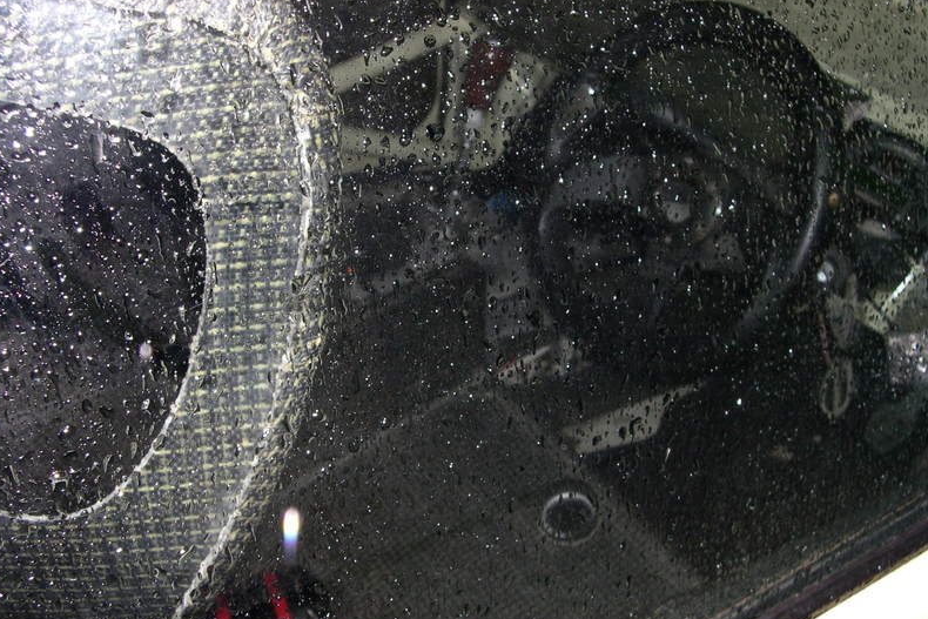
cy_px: 339
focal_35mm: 40
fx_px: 1031
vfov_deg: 33.4
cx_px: 459
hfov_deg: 48.4
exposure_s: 1/60
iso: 237
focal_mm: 8
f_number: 7.6
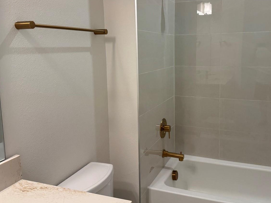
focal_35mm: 34
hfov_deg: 53.7
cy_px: 87
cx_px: 158
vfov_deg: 41.7
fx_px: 266
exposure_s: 1/120
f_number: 1.78
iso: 125
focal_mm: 6.76
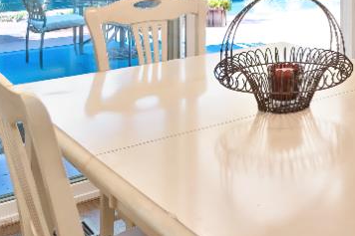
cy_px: -58
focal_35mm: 59
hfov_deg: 30.8
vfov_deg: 21.2
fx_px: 582
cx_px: 375
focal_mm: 14
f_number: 4.5
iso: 500
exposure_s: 1/80
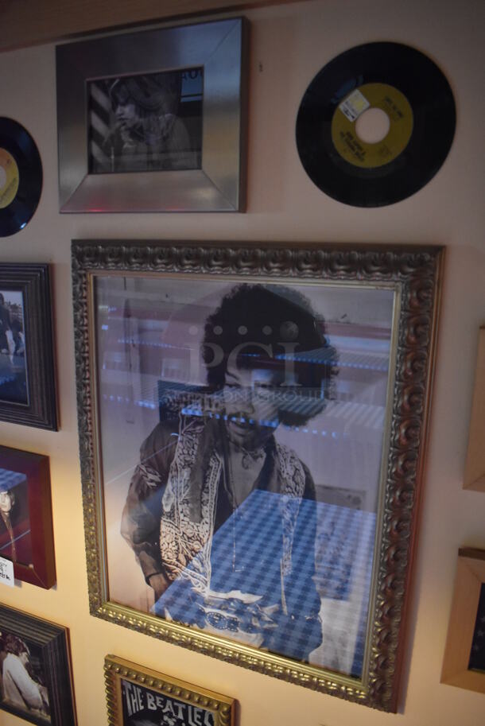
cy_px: 363
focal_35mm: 27
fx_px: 545
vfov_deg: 67.3
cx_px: 242
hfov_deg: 48.0
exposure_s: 1/125
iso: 3200
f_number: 3.5
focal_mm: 18
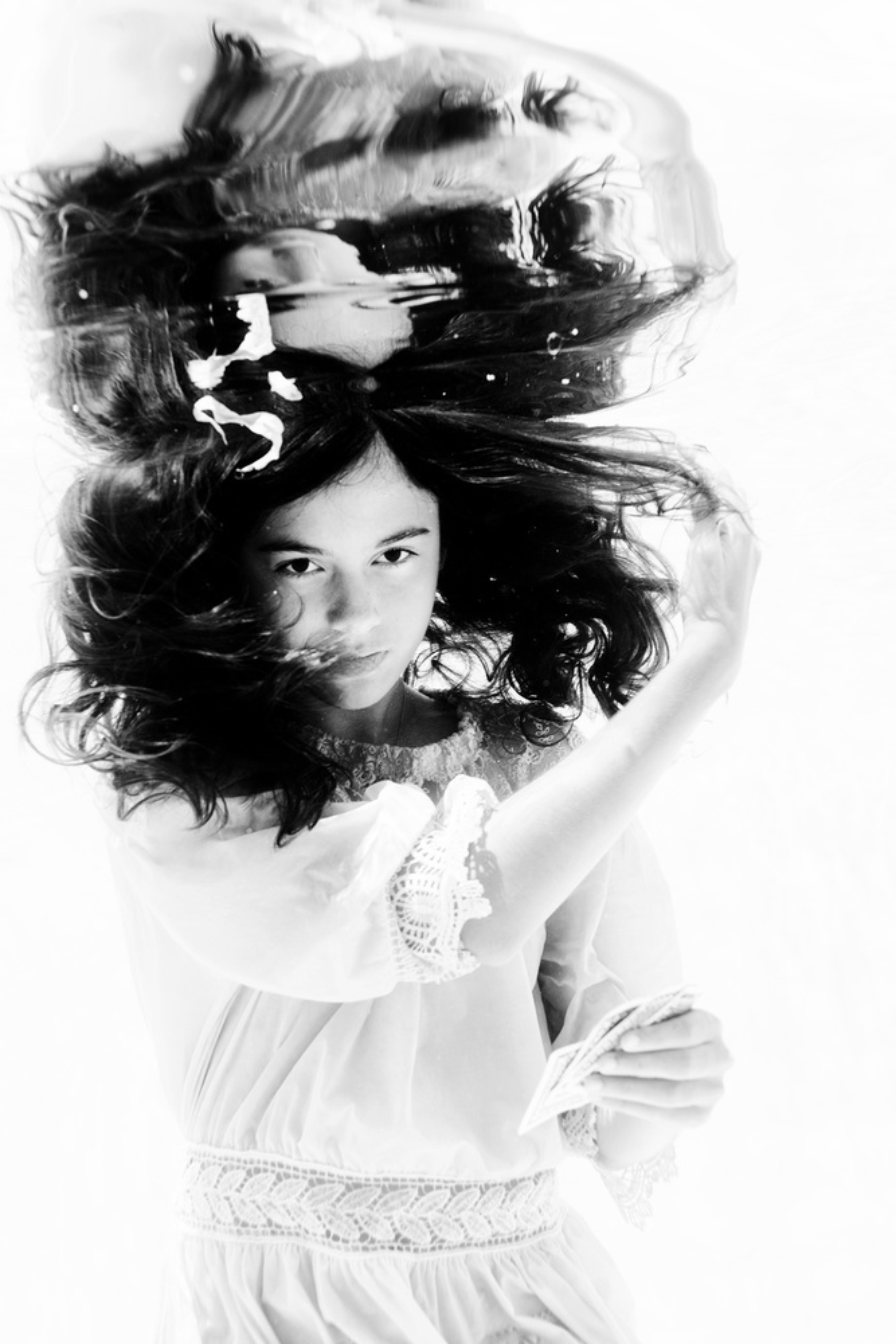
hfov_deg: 27.0
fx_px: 1866
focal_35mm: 50
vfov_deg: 39.6
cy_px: 672
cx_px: 448
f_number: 5.6
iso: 200
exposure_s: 1/640
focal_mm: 50
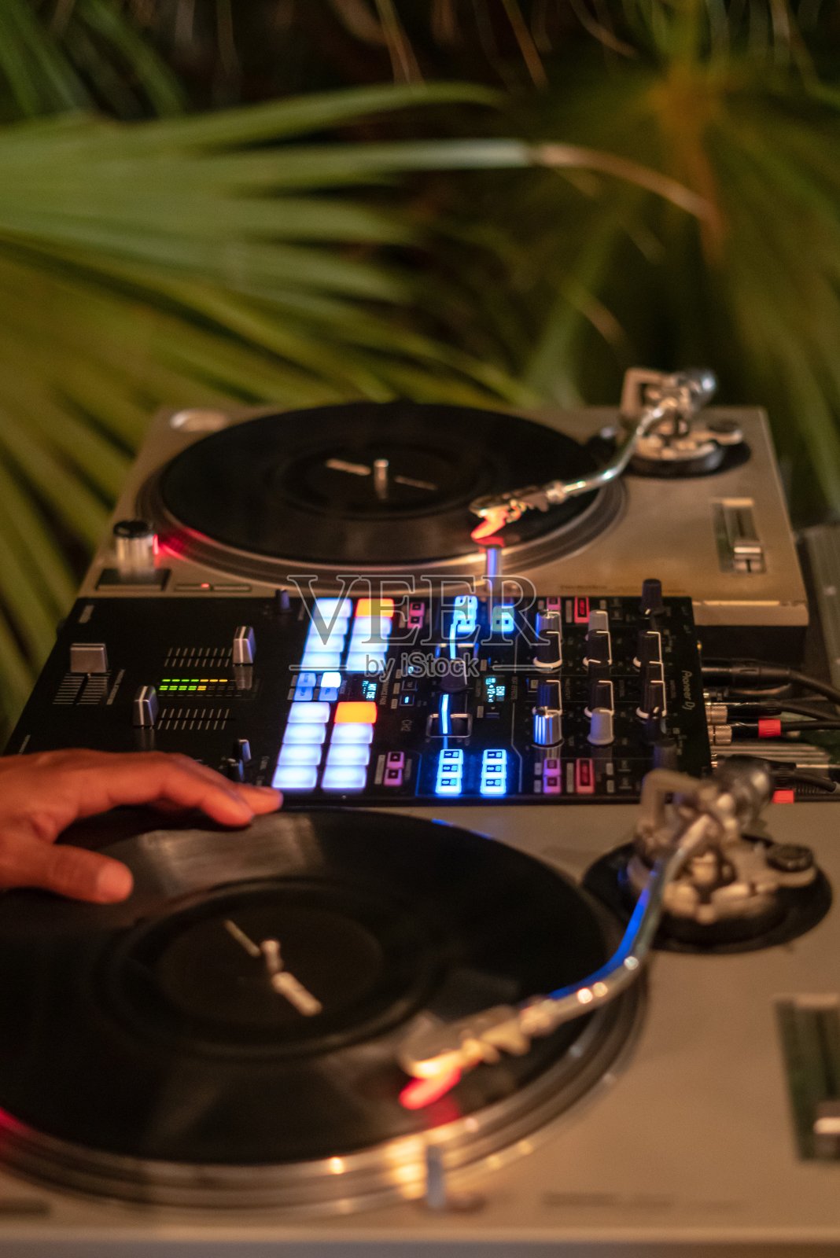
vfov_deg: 39.6
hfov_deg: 27.0
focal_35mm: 50
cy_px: 629
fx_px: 1748
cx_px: 420
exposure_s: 1/50
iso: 6400
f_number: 2
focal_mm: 50
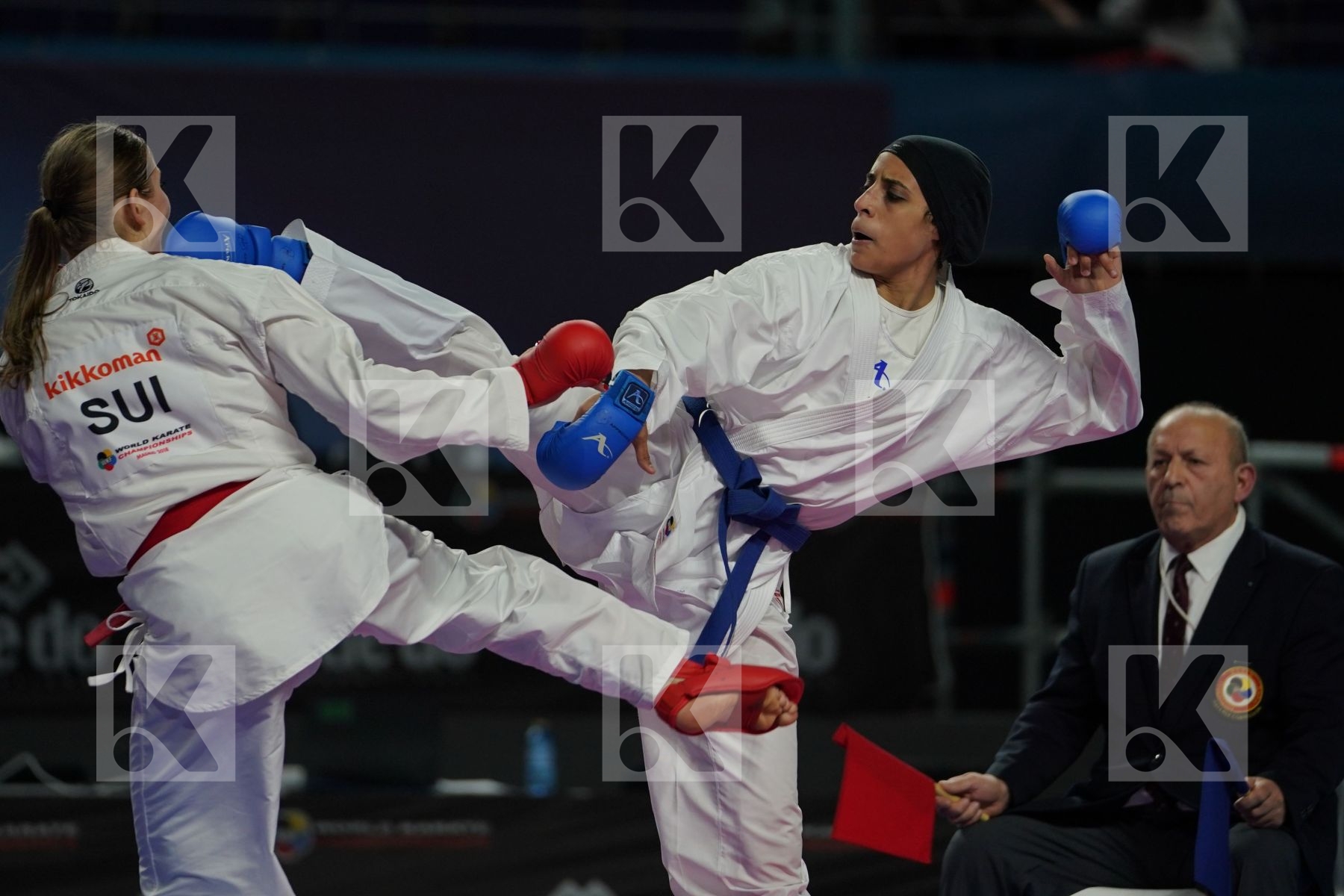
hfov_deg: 6.9
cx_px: 672
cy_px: 448
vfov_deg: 4.6
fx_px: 11199
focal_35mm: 300
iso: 800
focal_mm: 200
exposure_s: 1/1000
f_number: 2.8
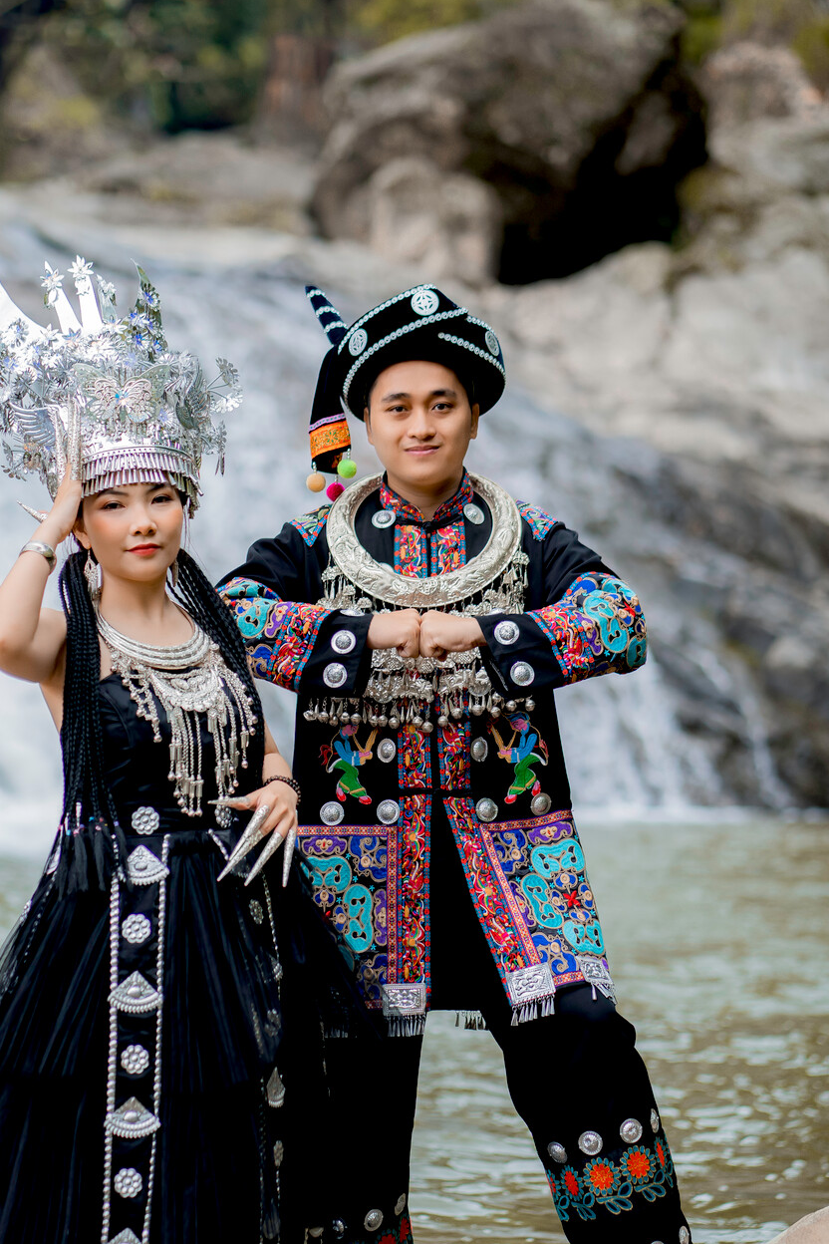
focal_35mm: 109
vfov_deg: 18.7
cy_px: 736
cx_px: 300
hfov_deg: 12.6
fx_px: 3765
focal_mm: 85
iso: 125
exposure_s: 1/160
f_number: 2.2
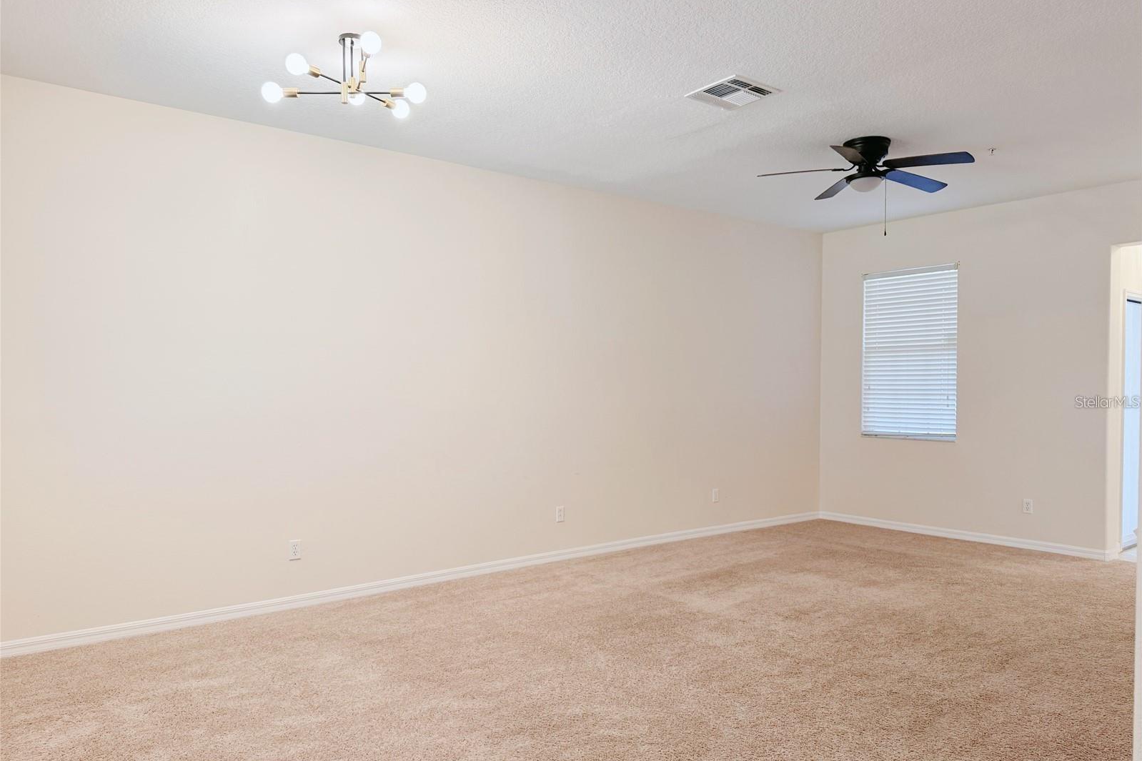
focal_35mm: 25
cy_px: 402
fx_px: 793
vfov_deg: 51.3
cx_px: 571
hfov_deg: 71.5
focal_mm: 6.76
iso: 160
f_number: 1.78
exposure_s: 1/60
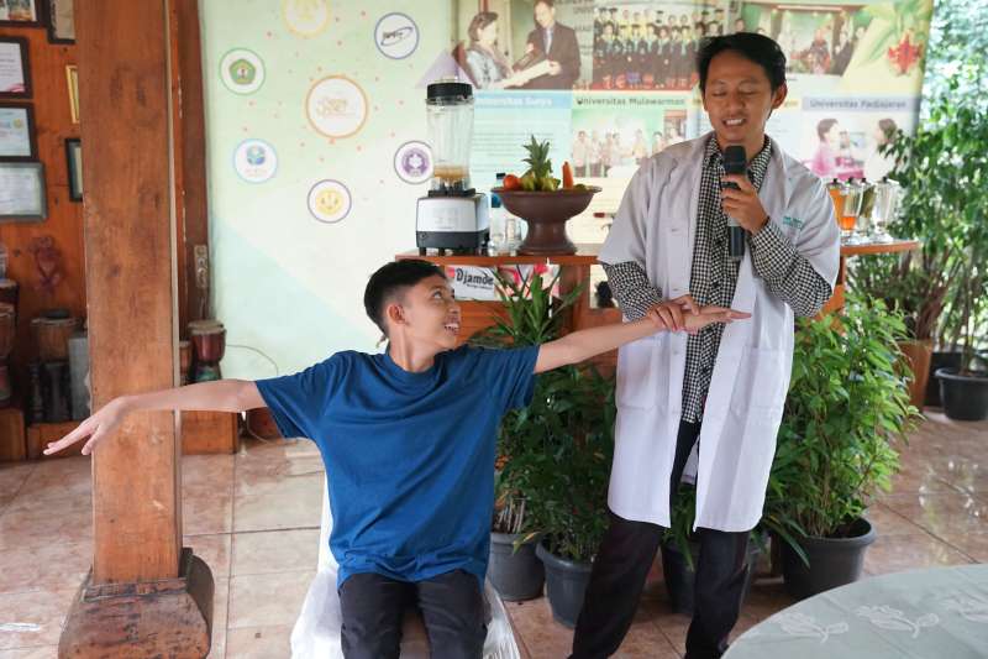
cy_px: 330
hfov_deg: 45.4
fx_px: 1180
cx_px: 494
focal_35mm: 43
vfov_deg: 31.2
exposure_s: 1/160
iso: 3200
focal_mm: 43
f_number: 4
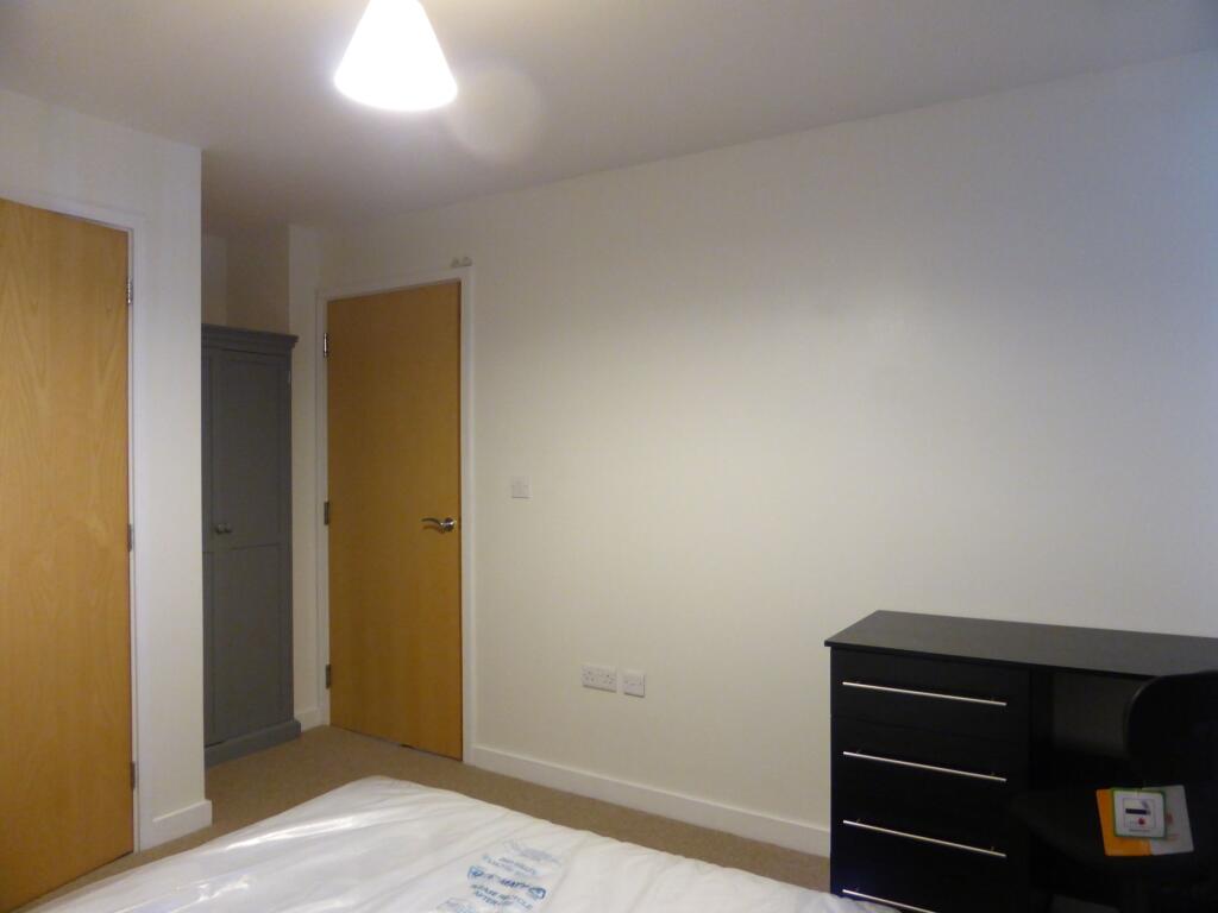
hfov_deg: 71.6
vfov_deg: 56.8
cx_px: 609
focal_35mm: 24
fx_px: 844
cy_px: 456
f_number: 3.3
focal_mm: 4.3
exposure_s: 1/15
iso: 400
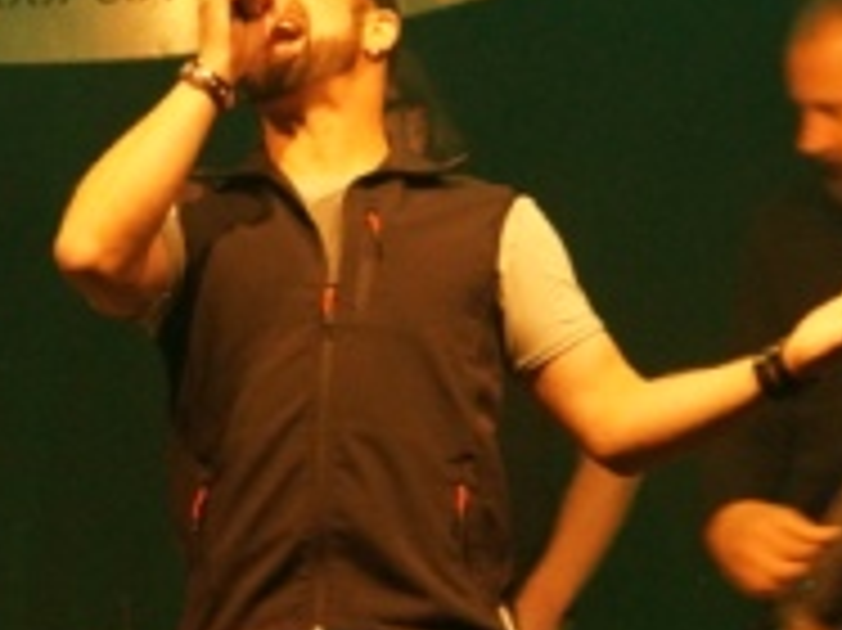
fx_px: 15096
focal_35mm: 621
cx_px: 149
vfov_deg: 2.4
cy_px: 198
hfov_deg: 3.2
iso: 3200
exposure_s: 1/30
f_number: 6.3
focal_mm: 180
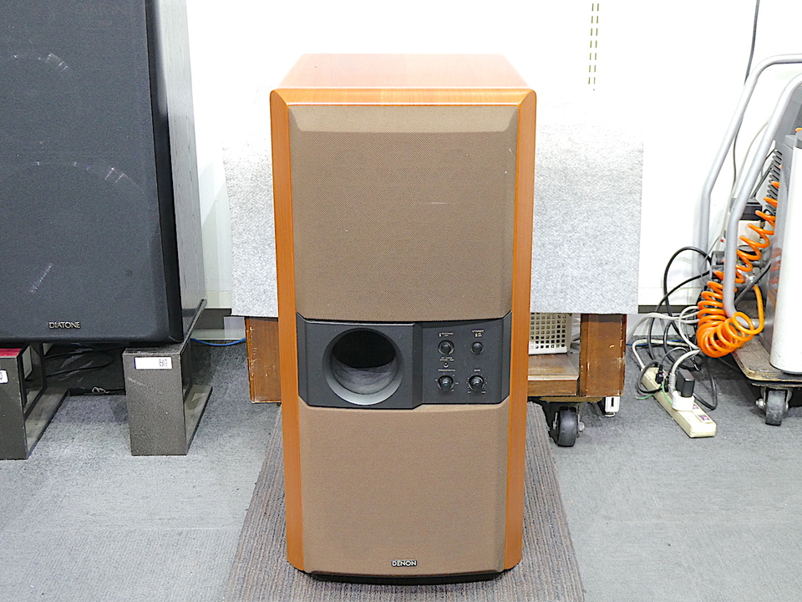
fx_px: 1089
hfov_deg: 40.4
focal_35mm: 47
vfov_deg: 30.9
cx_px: 401
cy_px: 301
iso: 200
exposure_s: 1/3.2
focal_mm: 8.4
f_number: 4
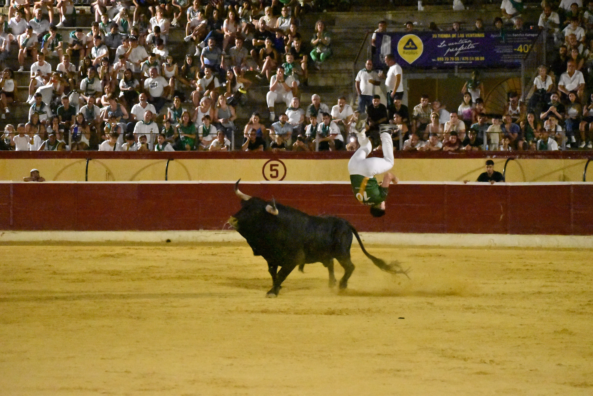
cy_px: 198
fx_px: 2100
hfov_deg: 16.1
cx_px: 296
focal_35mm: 128
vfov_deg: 10.8
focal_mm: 85
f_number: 5
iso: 25600
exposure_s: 1/400
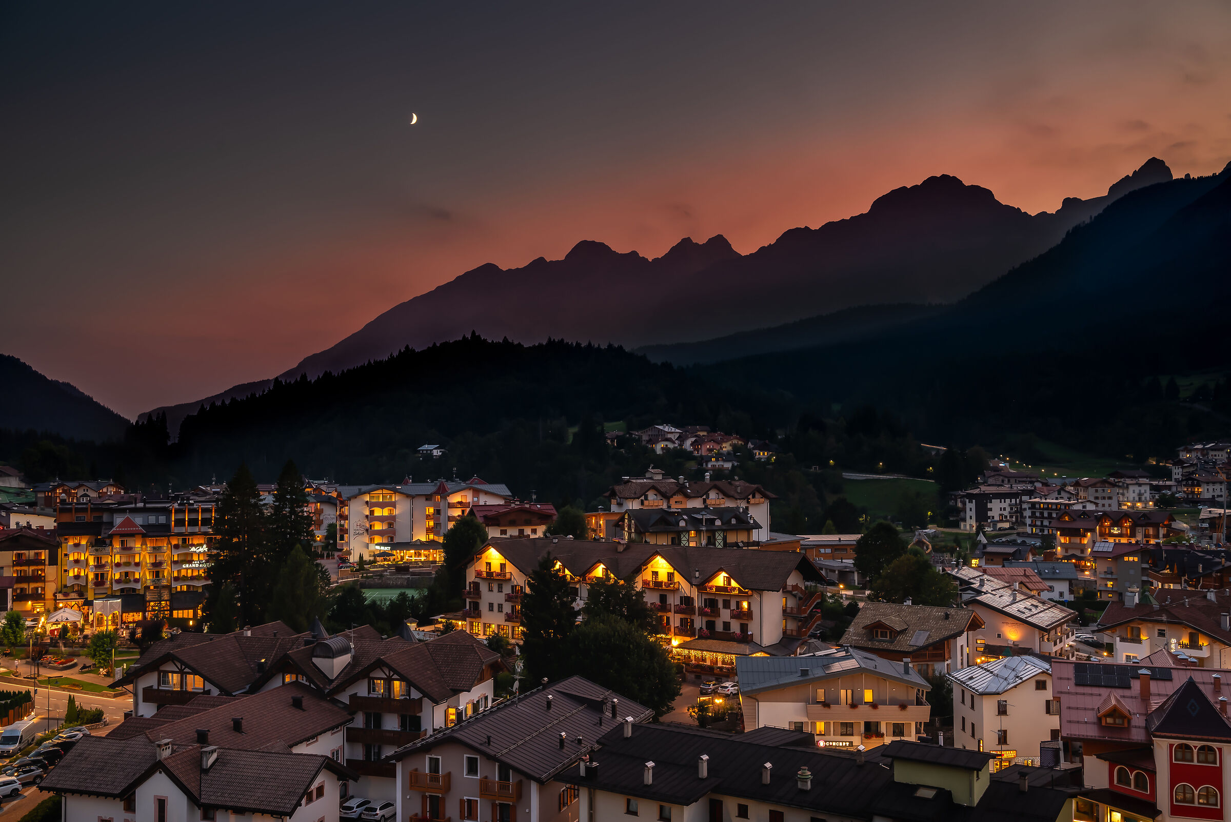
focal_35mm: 33
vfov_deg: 40.0
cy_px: 411
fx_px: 1129
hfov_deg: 57.2
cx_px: 616
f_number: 10
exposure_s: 5
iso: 100
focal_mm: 33
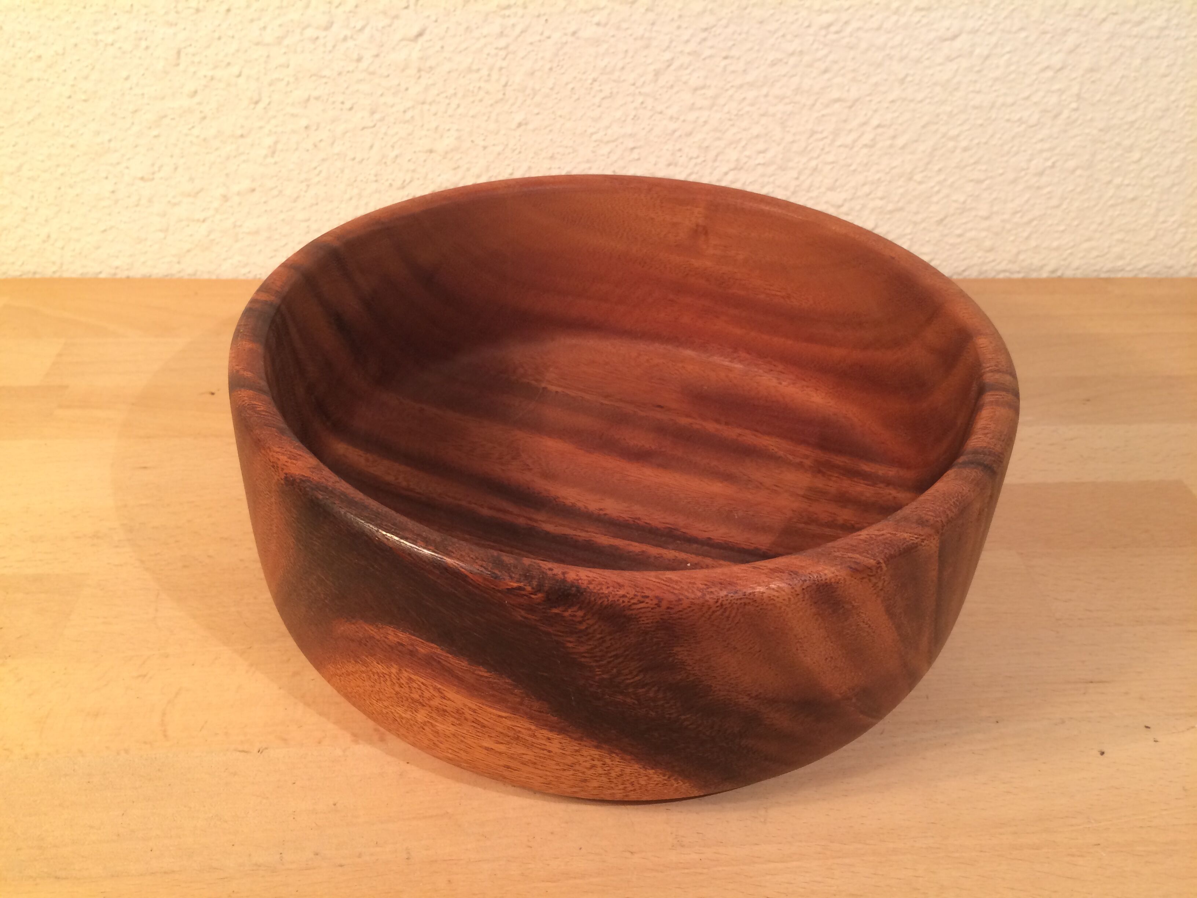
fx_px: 1003
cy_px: 449
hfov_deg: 61.7
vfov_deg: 48.2
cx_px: 598
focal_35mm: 29
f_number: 2.2
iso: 100
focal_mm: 4.15
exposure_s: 1/33
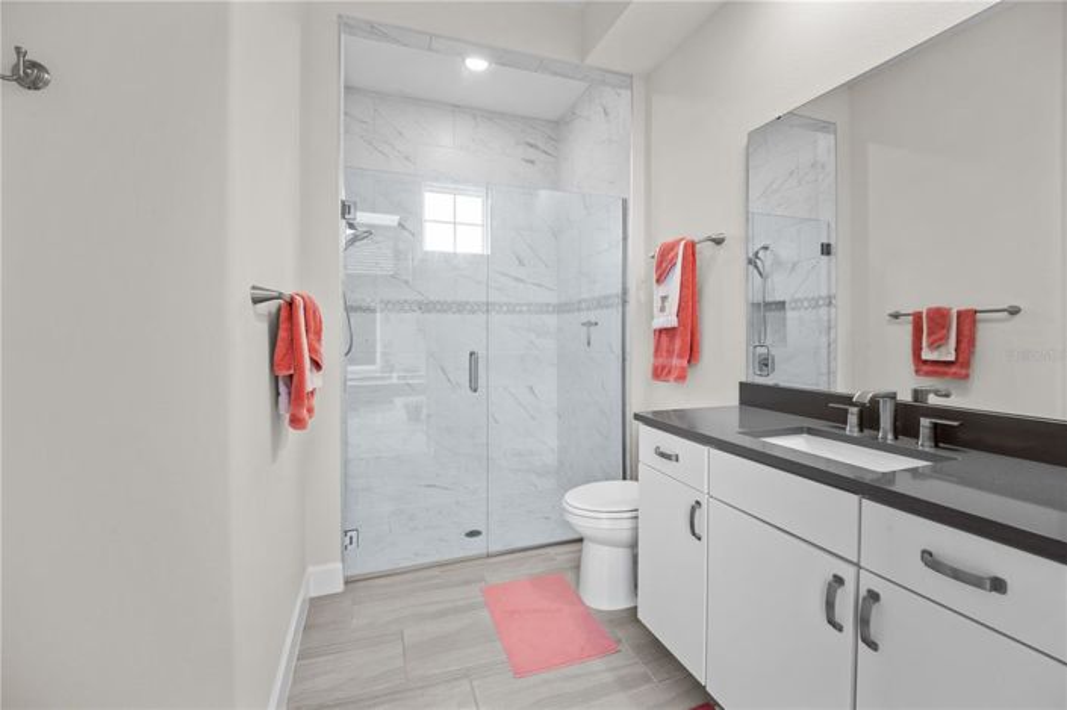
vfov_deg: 81.1
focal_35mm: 14
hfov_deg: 104.3
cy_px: 355
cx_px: 534
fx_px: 415
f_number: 9
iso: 100
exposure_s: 1/3
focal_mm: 14
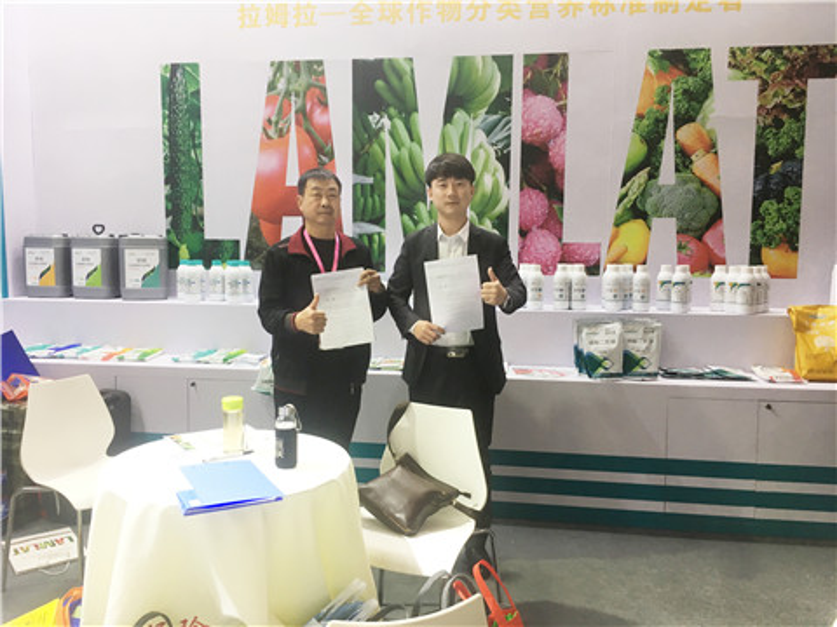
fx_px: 701
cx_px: 418
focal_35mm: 29
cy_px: 314
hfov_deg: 61.7
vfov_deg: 48.2
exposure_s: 1/33
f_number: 2.2
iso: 32
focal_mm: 4.15
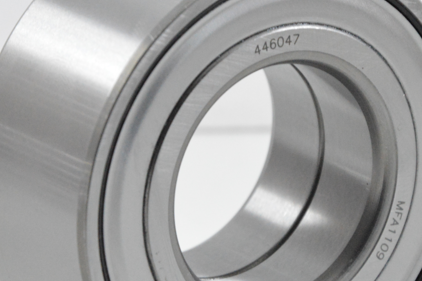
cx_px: 266
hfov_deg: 5.7
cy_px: 138
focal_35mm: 364
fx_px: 4265
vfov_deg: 3.8
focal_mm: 105
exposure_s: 1/100
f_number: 8
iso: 3200
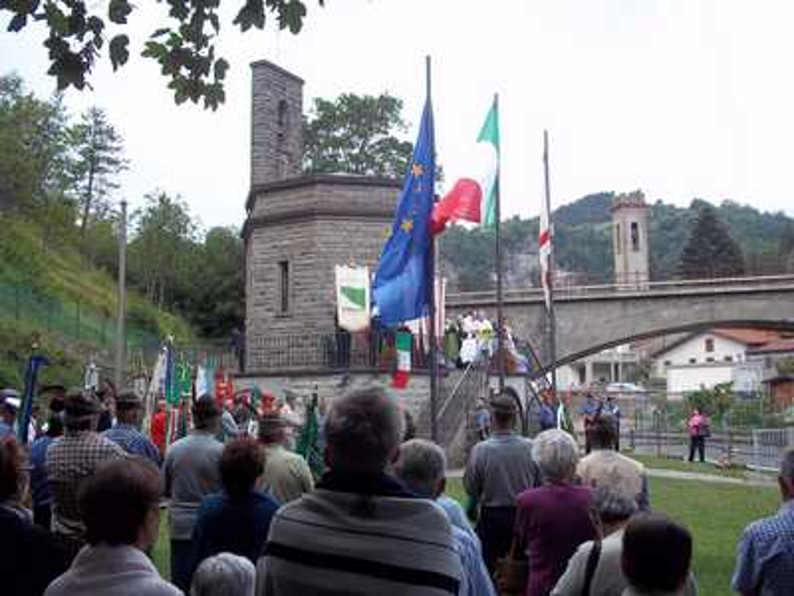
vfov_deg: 39.7
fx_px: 826
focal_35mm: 36
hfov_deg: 51.4
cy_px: 298
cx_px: 397
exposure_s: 1/200
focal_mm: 6.5
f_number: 3.1
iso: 80
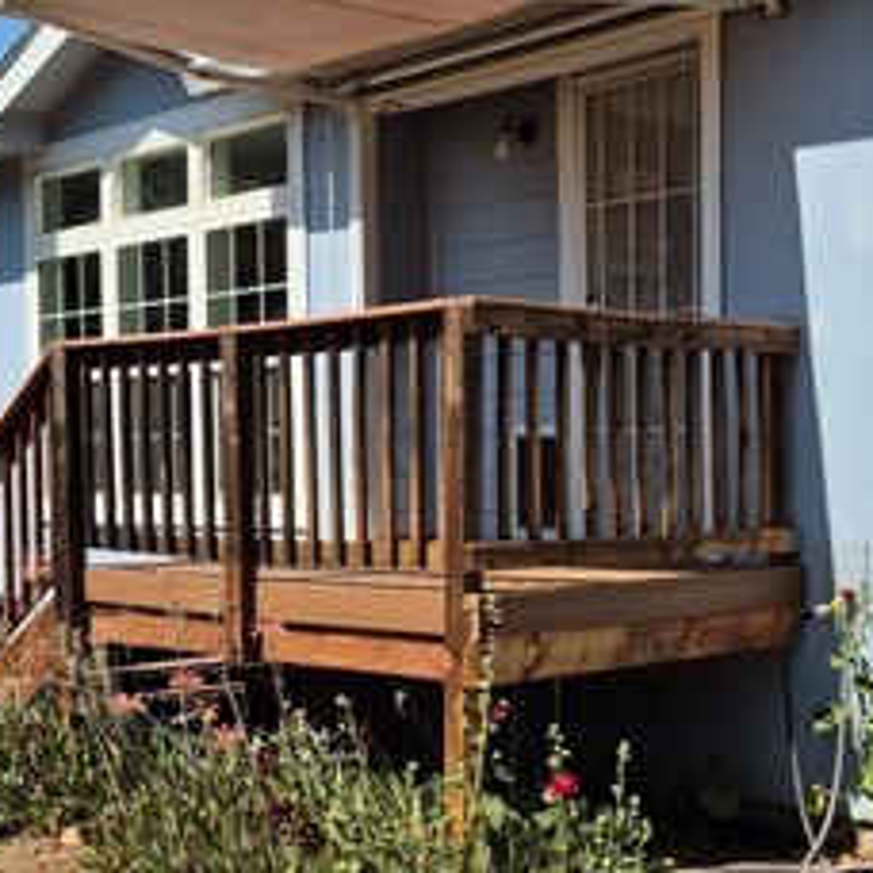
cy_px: 509
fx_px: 1626
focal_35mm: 57
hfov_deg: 30.0
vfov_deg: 30.0
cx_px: 463
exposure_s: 1/2208
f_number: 1.8
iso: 25
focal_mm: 5.4
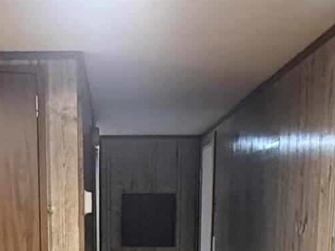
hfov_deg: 23.2
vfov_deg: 15.8
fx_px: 813
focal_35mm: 84
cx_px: 109
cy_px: 402
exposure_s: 1/60
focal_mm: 2.22
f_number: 2.2
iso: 250
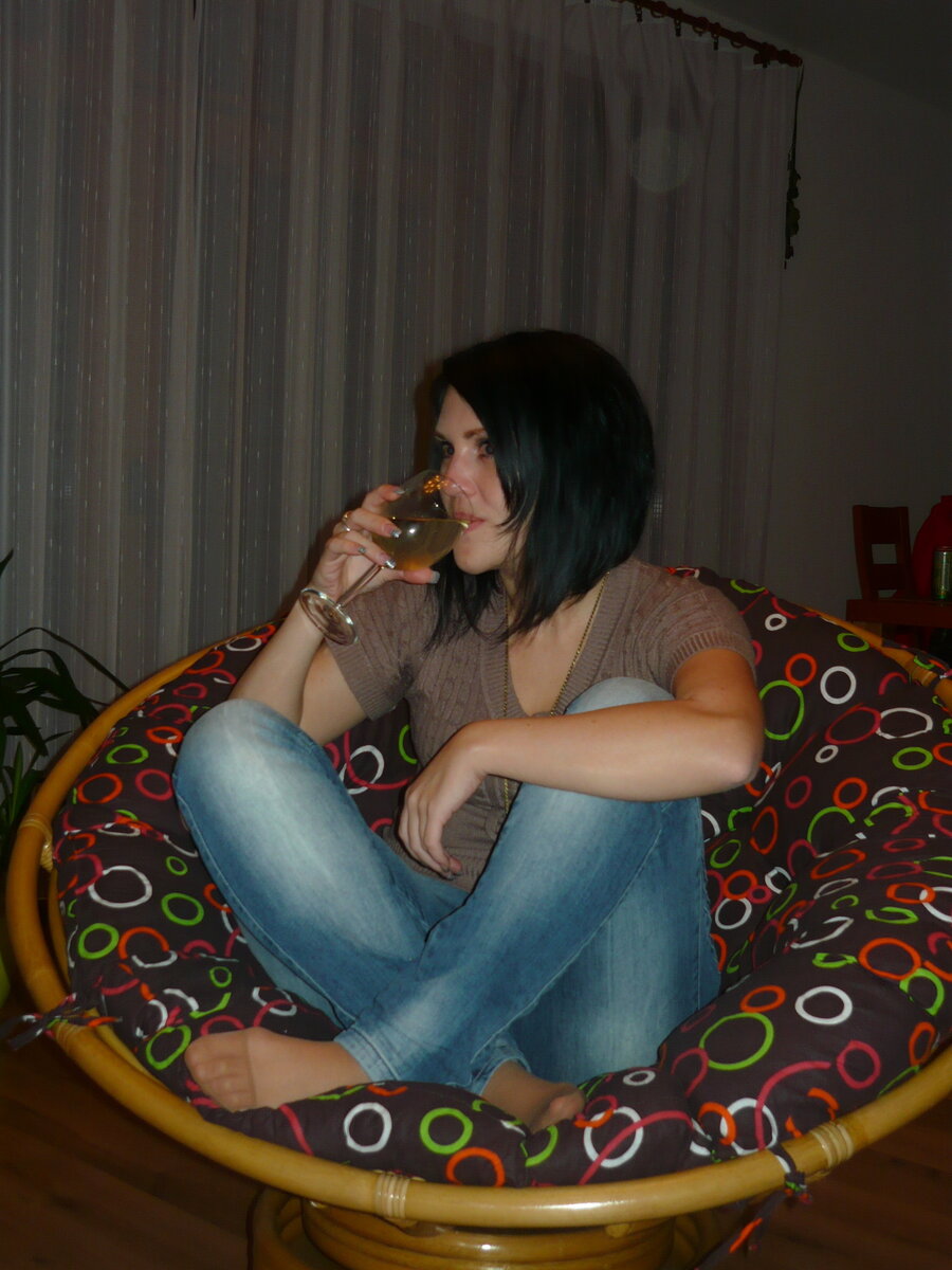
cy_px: 635
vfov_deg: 42.9
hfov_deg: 32.9
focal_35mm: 44
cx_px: 476
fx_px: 1613
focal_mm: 7.2
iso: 100
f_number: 3
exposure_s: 1/30
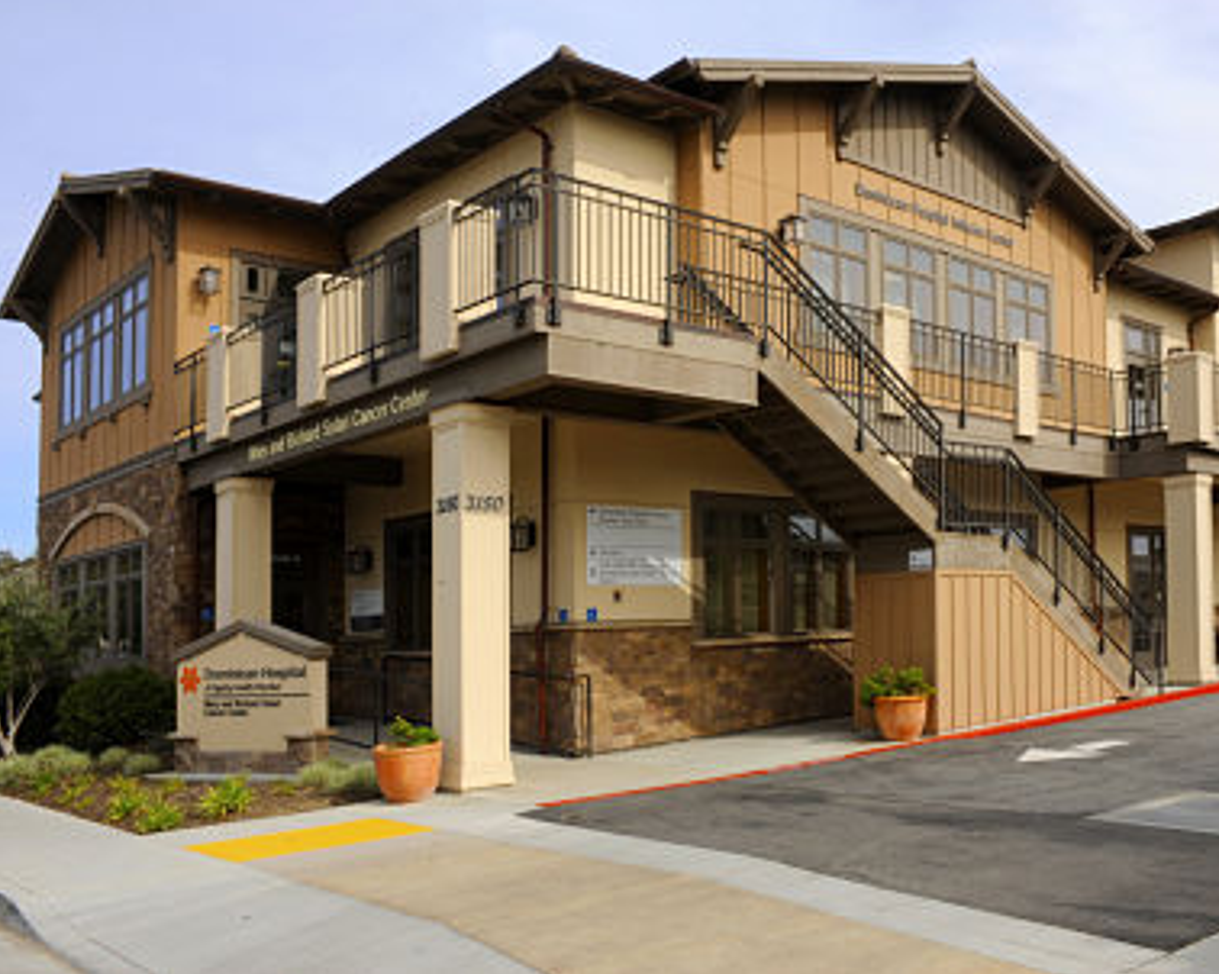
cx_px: 684
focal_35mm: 32
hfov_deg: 55.5
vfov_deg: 45.8
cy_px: 482
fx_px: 1154
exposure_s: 1/125
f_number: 22
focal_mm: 28
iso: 400
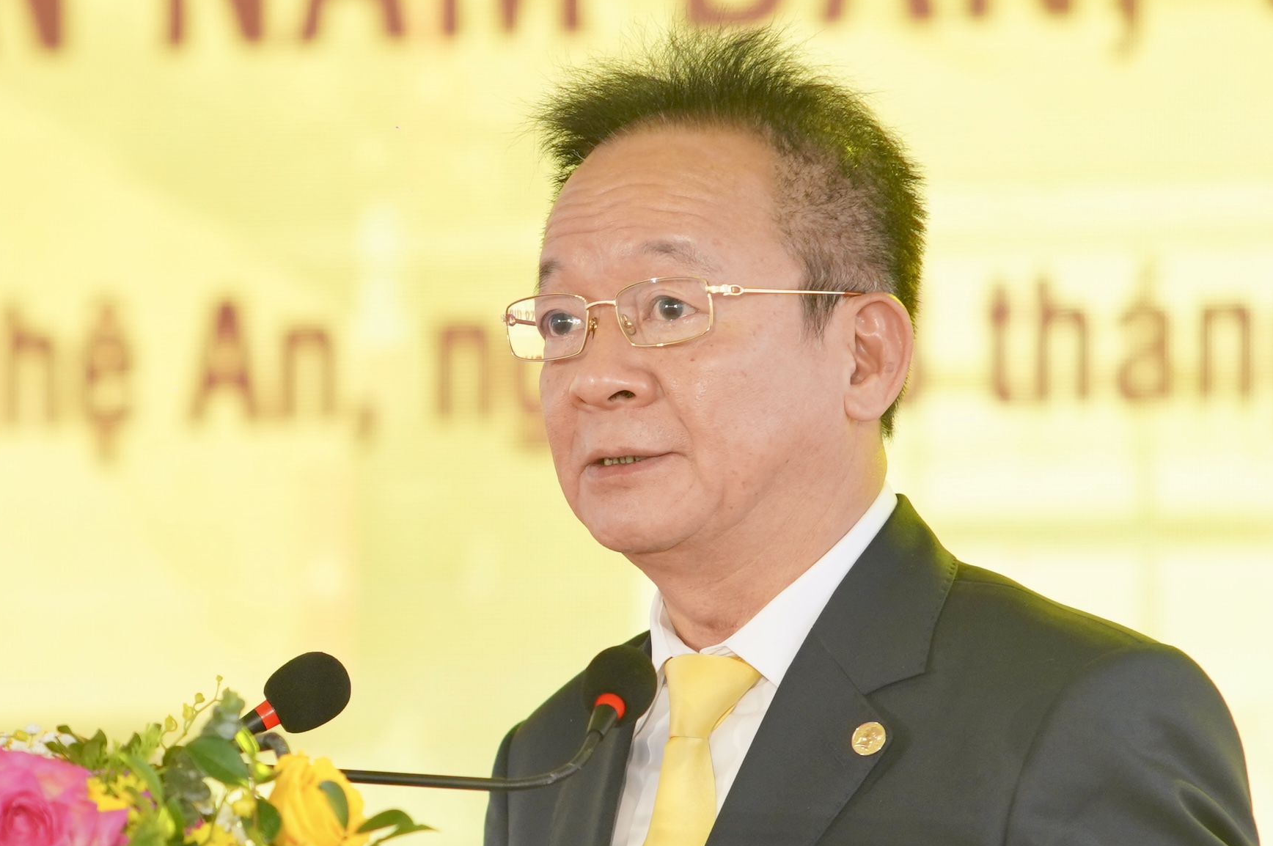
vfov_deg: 2.9
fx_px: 16957
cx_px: 378
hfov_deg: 4.3
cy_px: 595
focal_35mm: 480
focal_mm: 185
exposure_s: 1/200
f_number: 3.5
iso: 500
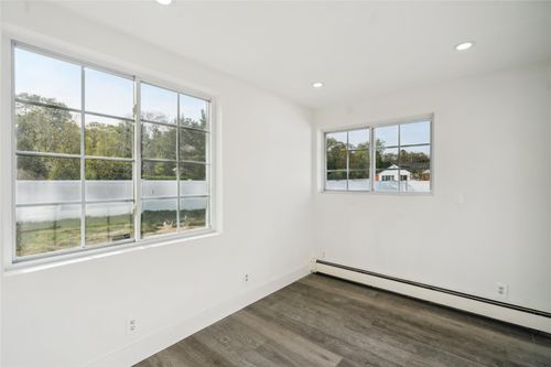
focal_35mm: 16
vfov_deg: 73.7
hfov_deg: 96.8
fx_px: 245
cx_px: 276
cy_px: 184
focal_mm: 16
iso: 50
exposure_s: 1/80
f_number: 6.3
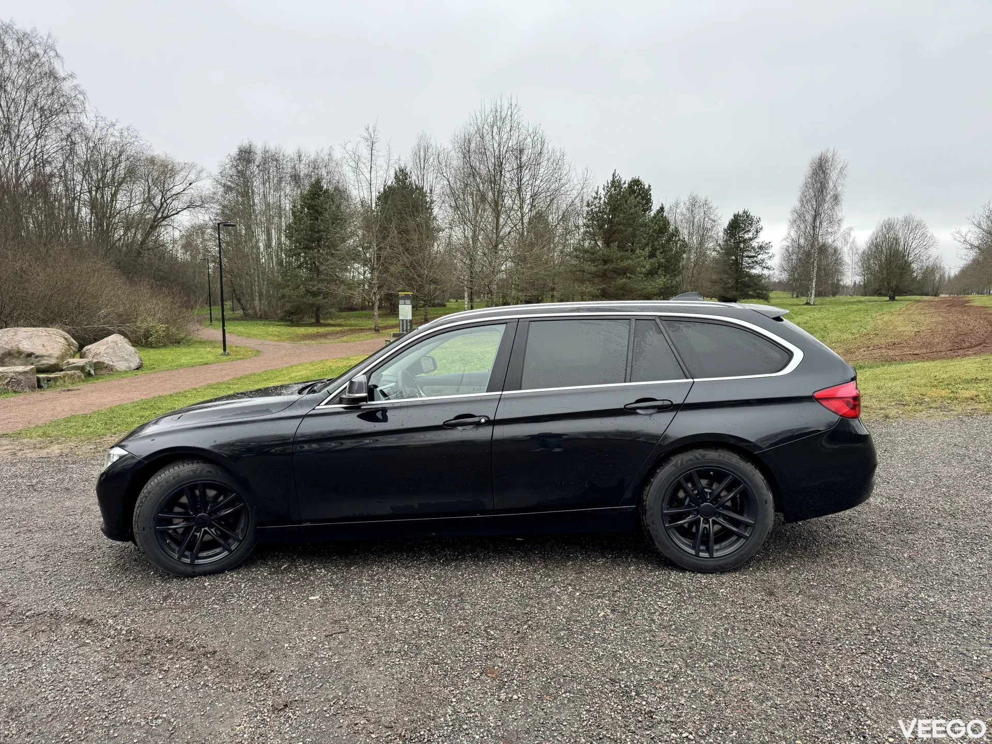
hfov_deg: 71.6
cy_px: 372
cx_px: 496
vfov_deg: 56.8
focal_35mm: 24
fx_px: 688
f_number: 1.78
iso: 64
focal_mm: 6.76
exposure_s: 1/121
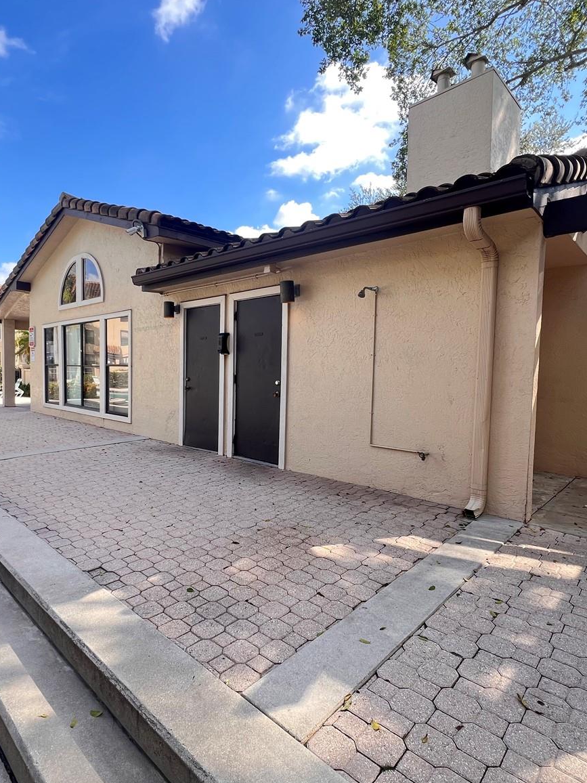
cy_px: 392
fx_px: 407
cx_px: 251
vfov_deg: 87.8
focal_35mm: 18
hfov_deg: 71.2
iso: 32
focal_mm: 1.57
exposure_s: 1/202
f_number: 1.8
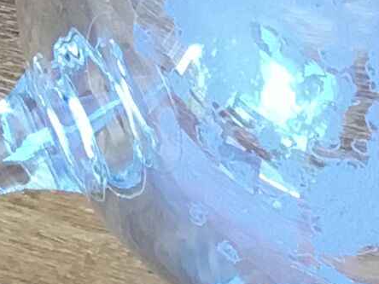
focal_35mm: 228
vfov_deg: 6.5
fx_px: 2496
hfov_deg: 8.7
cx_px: 242
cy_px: 126
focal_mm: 3.3
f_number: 2.4
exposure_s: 1/33
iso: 32
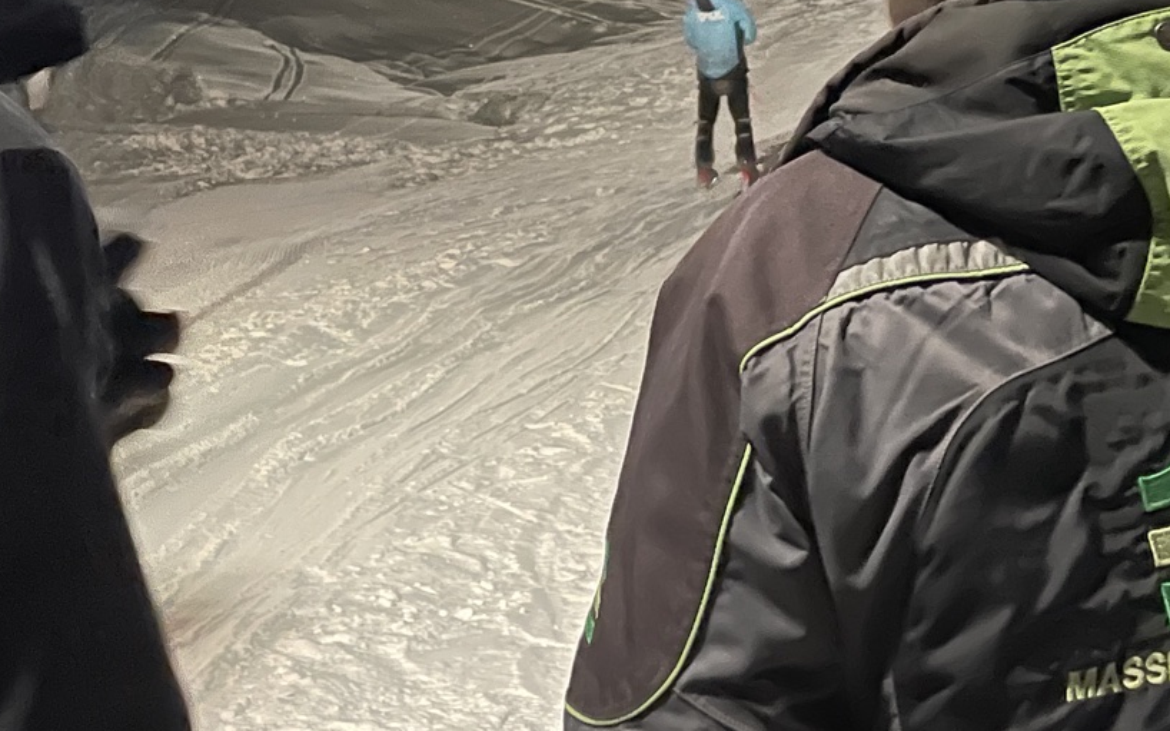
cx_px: 402
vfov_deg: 18.7
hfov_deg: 29.6
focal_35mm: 69
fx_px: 2200
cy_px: 176
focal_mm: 4.2
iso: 1000
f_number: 1.6
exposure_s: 1/14
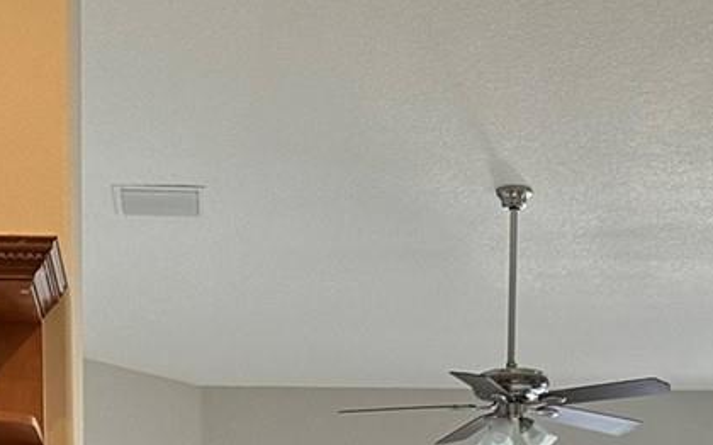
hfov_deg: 21.4
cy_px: 961
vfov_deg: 11.7
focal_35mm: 97
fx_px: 1884
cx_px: 277
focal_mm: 6.86
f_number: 1.78
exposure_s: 1/60
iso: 125
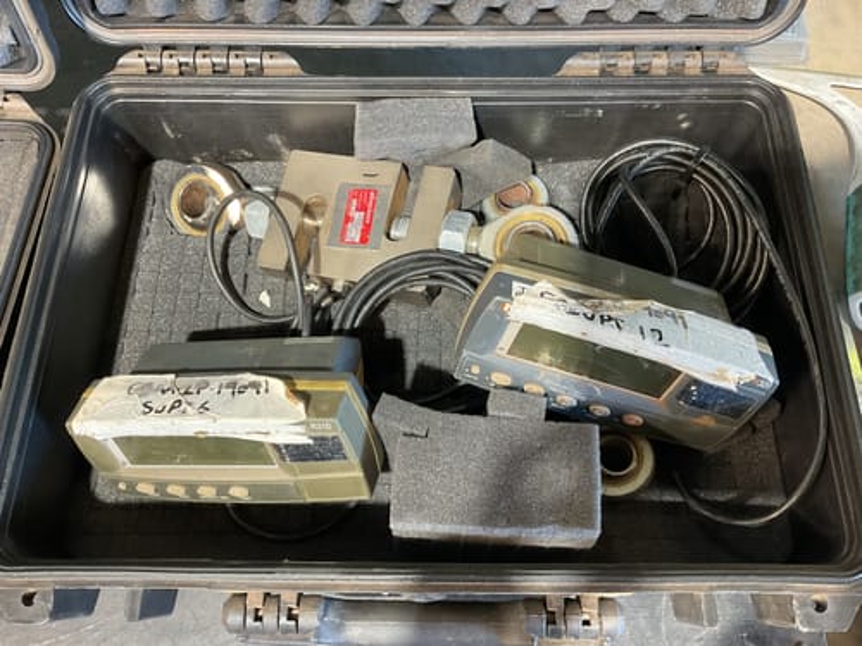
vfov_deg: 48.2
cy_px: 323
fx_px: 722
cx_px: 431
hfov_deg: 61.7
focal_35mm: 29
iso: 320
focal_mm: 3
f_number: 1.8
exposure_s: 1/60
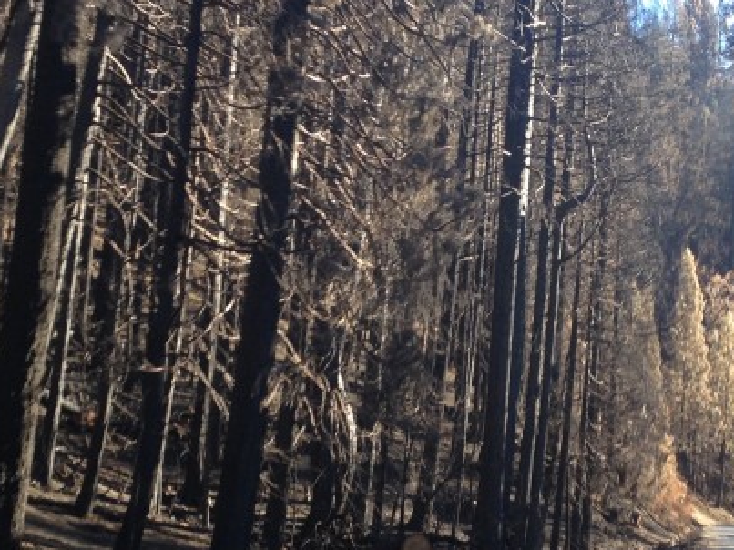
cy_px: 377
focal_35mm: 89
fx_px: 1887
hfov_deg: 22.0
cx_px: 404
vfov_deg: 16.5
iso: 50
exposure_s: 1/163
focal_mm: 4.28
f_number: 2.4
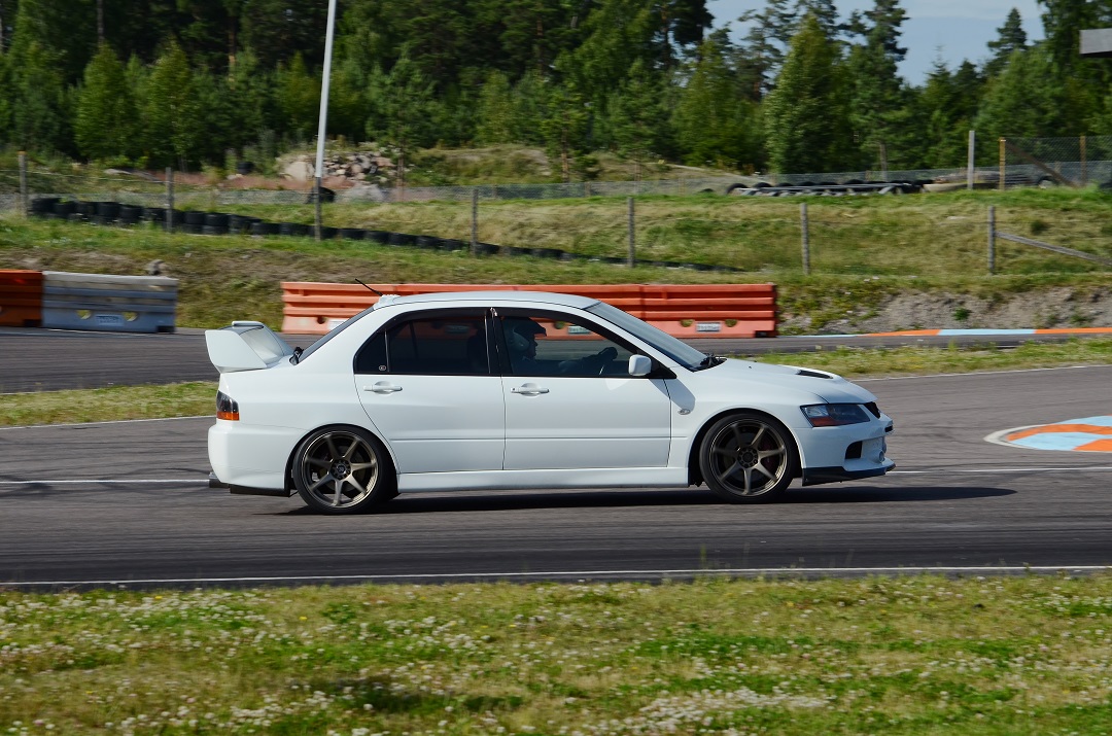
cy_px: 368
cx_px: 556
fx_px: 5363
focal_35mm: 174
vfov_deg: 7.9
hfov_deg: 11.8
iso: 320
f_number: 14
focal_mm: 116
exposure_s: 1/500
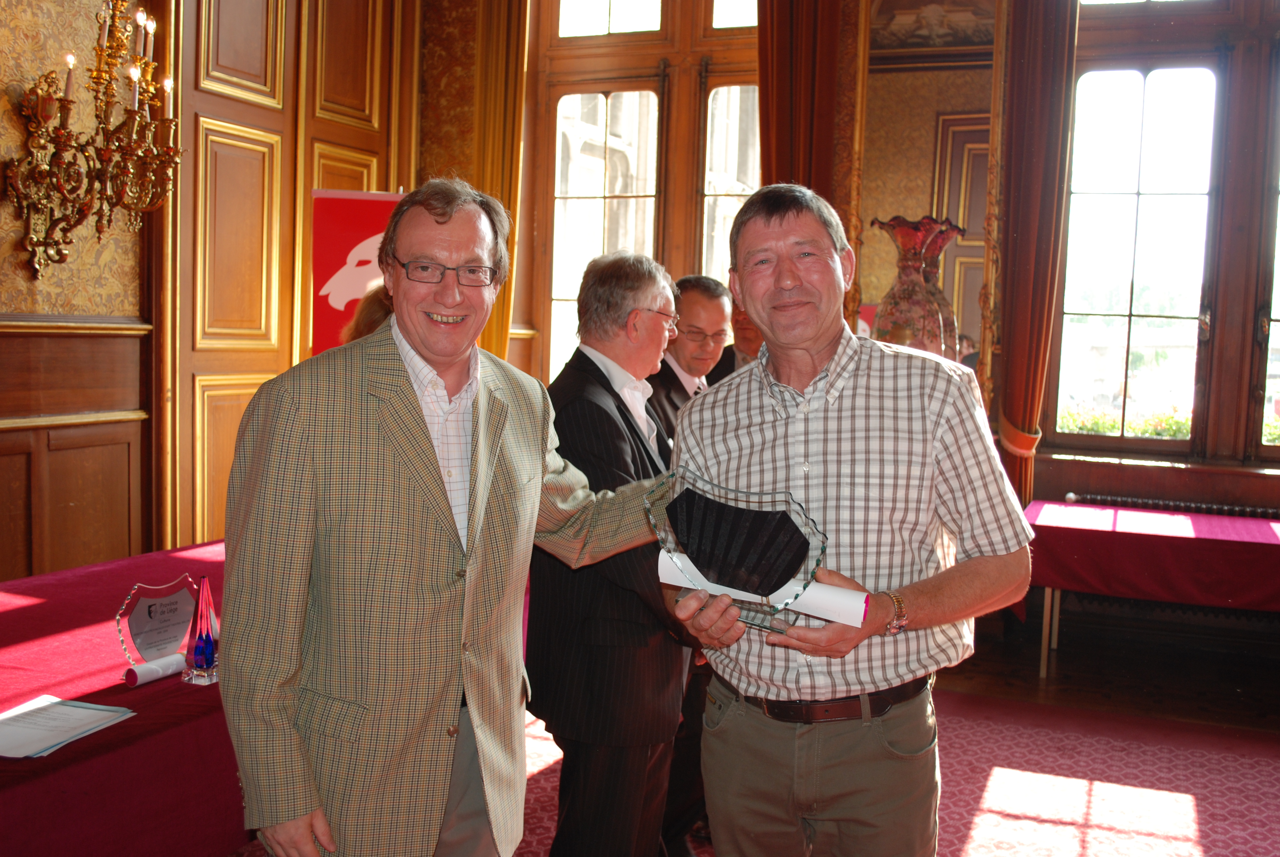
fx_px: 1175
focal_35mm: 33
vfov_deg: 40.1
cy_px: 428
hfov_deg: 57.2
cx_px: 640
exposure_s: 1/60
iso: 200
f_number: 4
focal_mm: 22
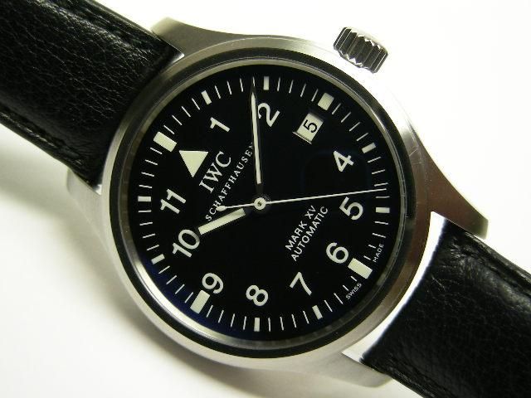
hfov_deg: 24.7
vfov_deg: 18.7
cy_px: 199
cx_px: 266
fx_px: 1212
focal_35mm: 79
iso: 50
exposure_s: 1/37.1
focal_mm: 13.2
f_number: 3.5
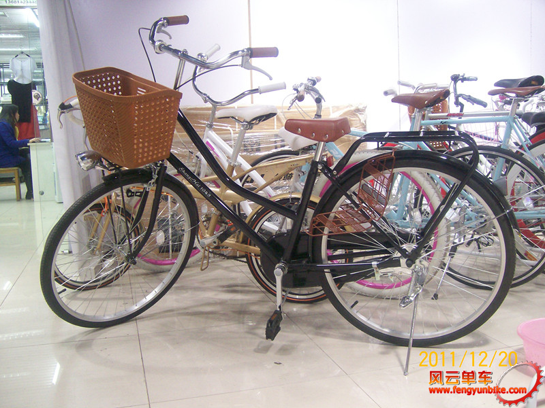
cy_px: 204
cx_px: 272
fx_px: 551
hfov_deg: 52.6
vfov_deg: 40.7
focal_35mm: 35
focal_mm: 5.8
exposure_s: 1/10.3
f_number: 2.8
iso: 200
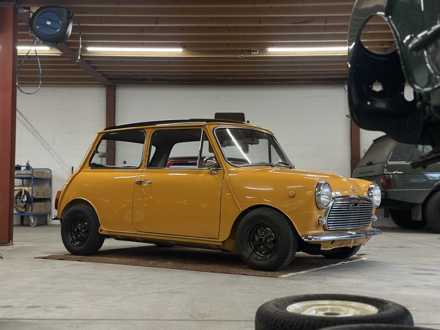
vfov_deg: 30.3
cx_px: 220
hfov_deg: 39.7
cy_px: 165
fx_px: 610
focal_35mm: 48
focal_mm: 6.86
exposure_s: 1/92
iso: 125
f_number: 1.78
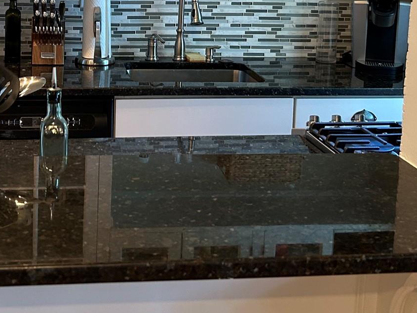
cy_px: 5
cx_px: 131
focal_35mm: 63
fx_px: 759
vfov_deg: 22.5
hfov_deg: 30.4
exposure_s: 1/60
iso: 160
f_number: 1.5
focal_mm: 5.7
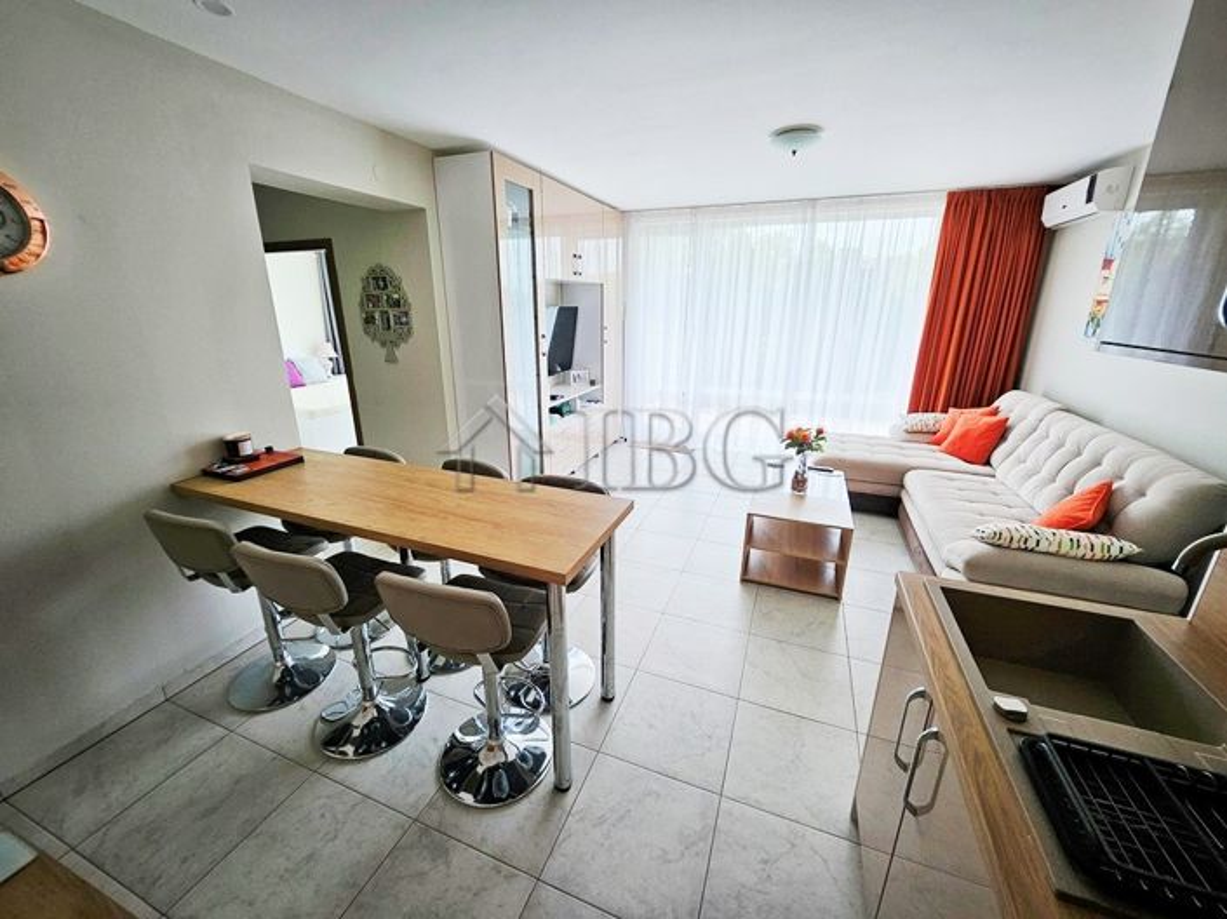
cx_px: 614
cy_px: 460
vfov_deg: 89.9
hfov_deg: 106.2
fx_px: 461
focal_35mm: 13
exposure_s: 1/100
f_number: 2.2
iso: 40
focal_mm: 1.7
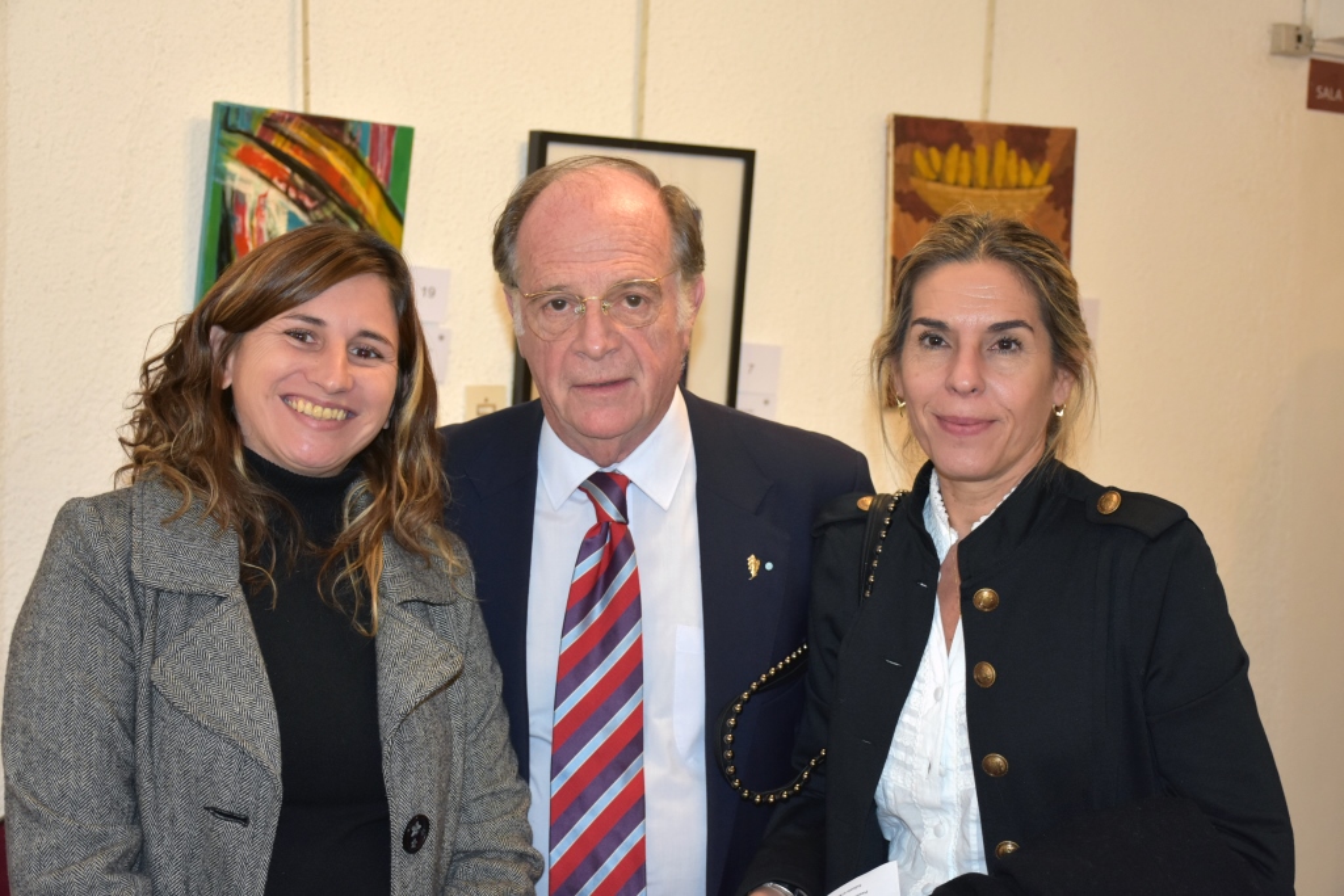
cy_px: 448
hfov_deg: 37.8
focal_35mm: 52
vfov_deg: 25.8
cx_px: 672
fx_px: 1960
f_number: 4.2
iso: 1100
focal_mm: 35
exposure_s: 1/60
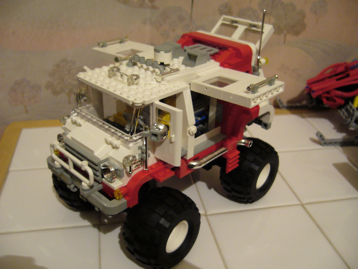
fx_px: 362
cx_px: 179
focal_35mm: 35
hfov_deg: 52.6
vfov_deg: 40.7
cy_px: 134
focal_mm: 5.8
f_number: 2.8
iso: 200
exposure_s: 1/5
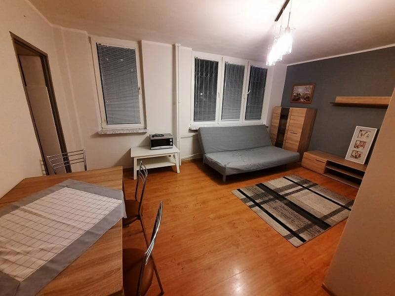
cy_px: 148
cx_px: 198
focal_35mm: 13
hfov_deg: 106.2
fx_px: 148
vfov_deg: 89.9
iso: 200
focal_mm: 1.74
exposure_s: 1/25
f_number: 2.2
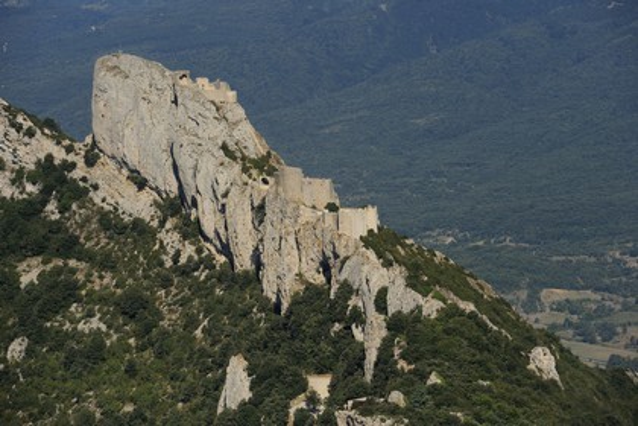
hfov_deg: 10.3
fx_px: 3544
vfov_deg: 6.9
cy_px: 213
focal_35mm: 200
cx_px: 319
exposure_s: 1/1250
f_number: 8
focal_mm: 200
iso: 400
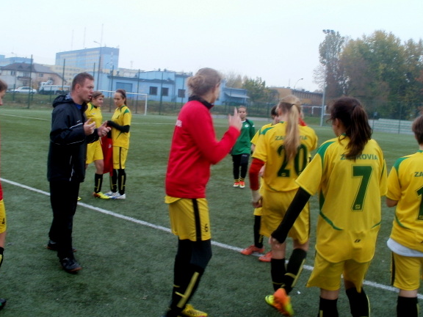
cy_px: 154
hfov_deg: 46.8
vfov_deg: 36.0
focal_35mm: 40
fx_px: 489
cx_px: 206
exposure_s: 1/60
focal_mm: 6.3
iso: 100
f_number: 5.6
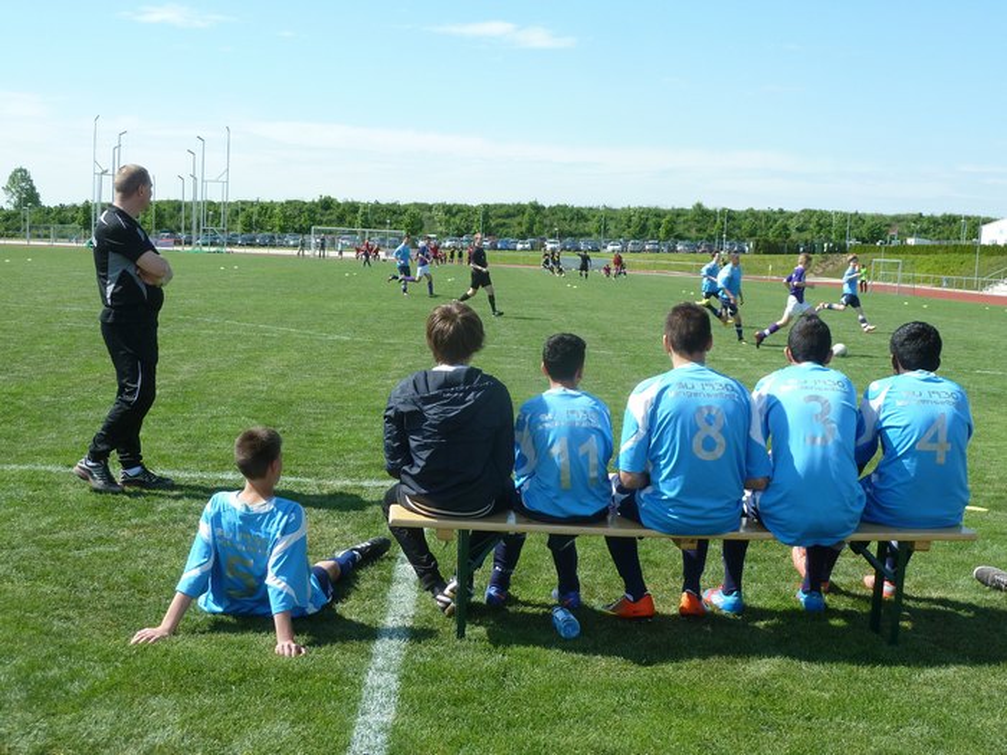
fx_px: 1280
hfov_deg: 42.9
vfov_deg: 32.9
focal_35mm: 44
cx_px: 504
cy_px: 378
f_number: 4
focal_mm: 7.3
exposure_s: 1/400
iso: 80
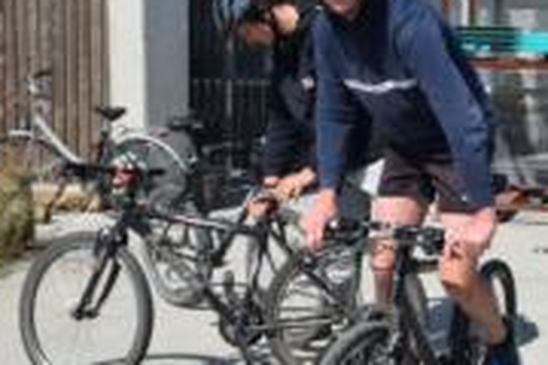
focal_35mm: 75
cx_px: 472
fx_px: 1142
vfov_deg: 18.2
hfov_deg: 26.3
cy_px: 149
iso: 200
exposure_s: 1/400
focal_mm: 18
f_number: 10
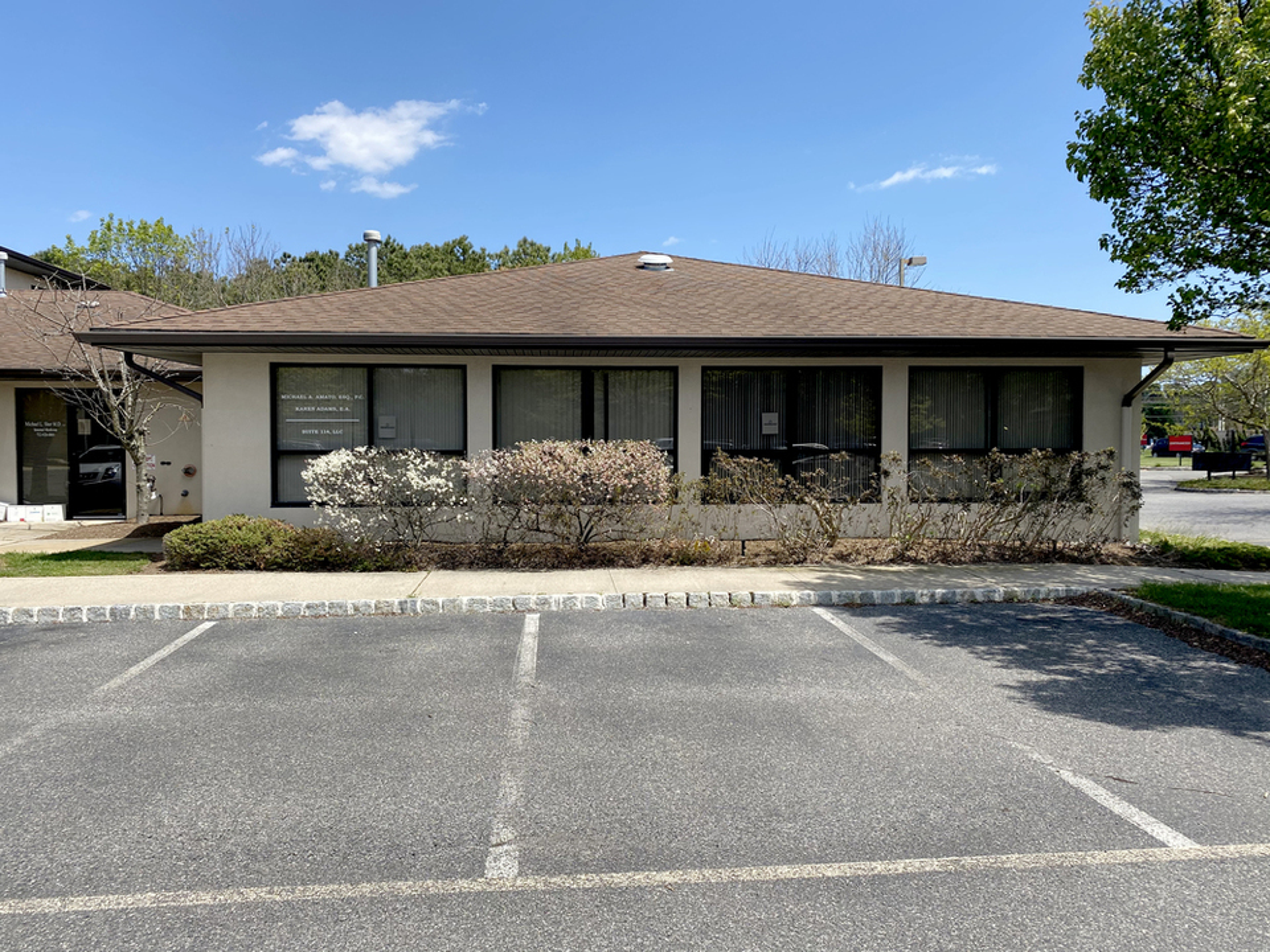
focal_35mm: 26
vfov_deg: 53.1
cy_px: 476
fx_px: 954
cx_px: 635
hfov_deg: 67.3
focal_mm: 4.25
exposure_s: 1/2358
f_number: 1.8
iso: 32
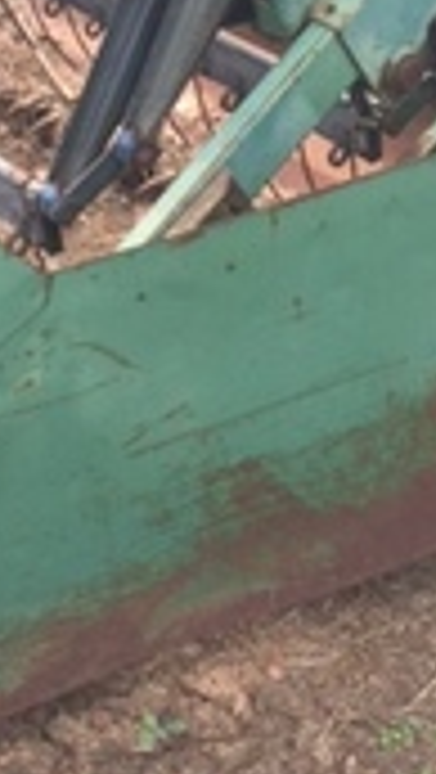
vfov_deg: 23.5
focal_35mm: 88
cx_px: 27
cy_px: 58
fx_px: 1805
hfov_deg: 13.6
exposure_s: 1/501
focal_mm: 4.15
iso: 32
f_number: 2.2
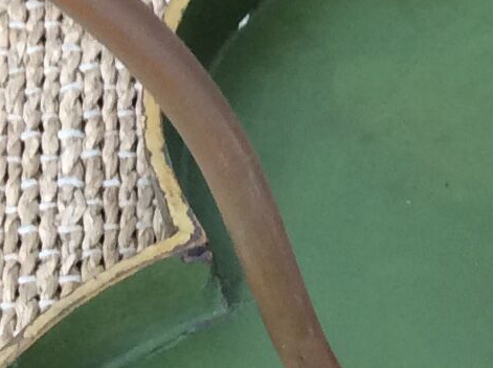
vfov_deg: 8.3
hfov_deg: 10.8
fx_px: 2503
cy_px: 448
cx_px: 765
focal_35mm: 176
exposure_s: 1/25
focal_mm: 3.3
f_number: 2.4
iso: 64
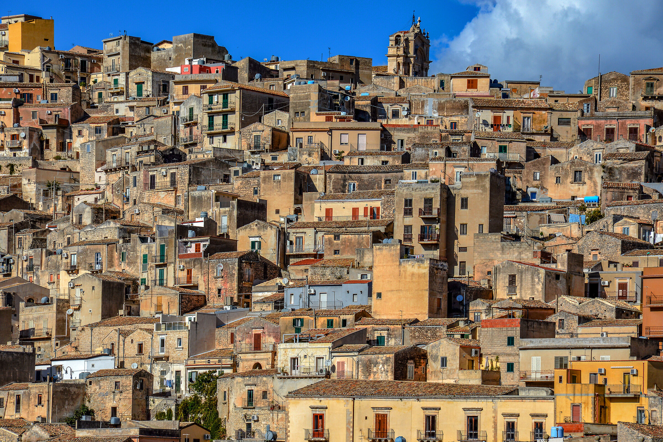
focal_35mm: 158
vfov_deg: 8.7
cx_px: 332
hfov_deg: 13.0
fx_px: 2900
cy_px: 221
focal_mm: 105
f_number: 10
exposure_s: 1/400
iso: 100
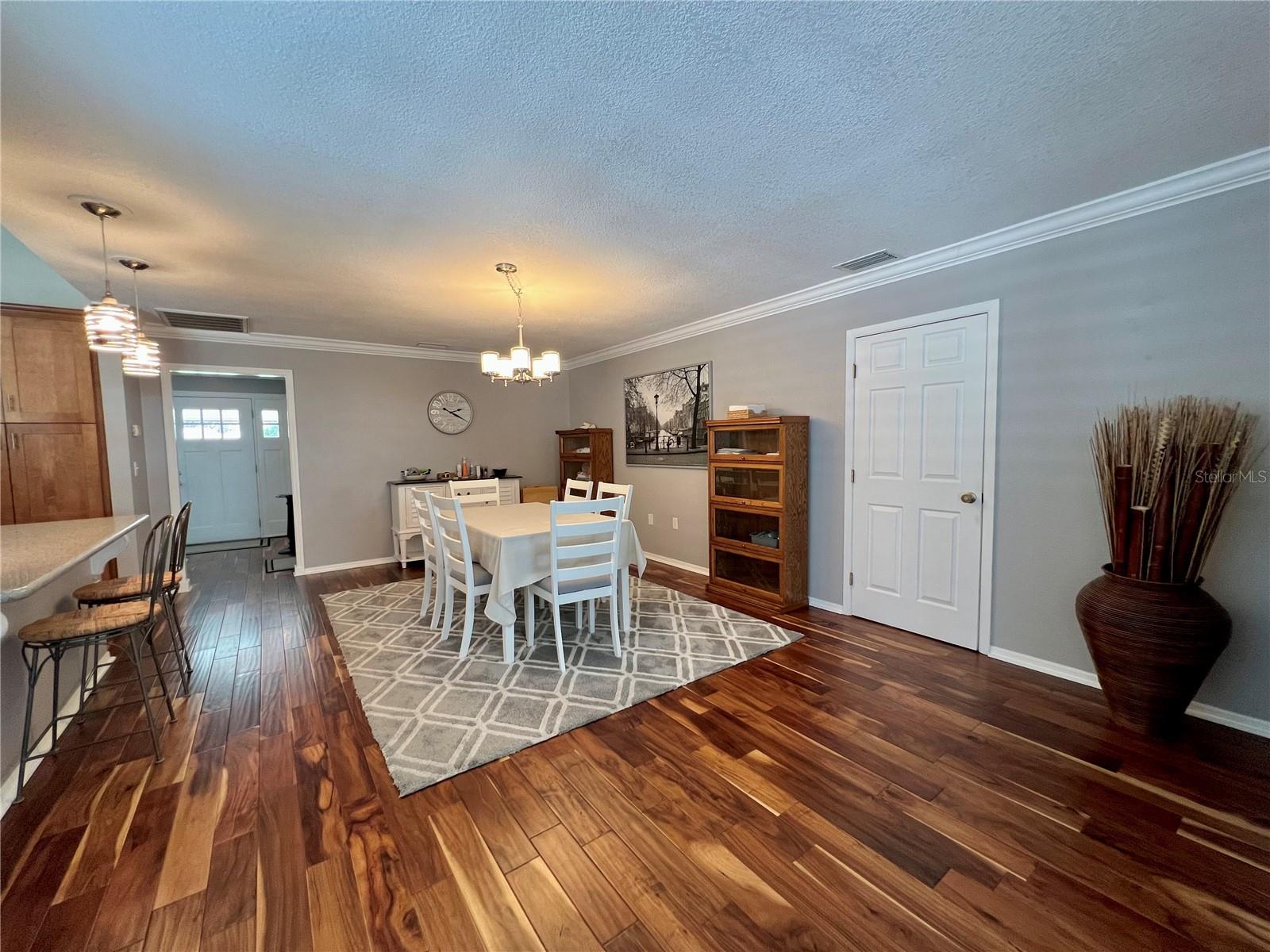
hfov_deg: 106.2
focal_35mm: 13
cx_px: 635
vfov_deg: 89.9
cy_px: 476
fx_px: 477
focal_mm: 1.57
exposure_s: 1/60
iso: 160
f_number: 1.8
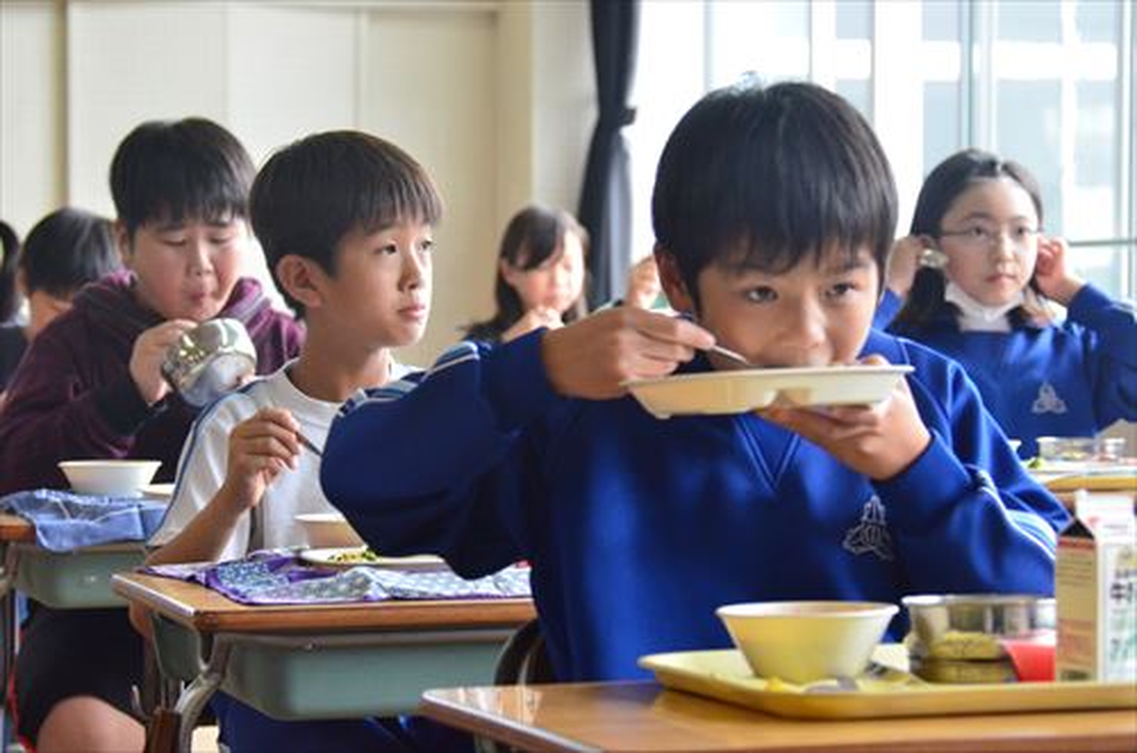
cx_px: 568
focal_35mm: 117
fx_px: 3687
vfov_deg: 11.7
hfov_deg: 17.5
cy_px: 376
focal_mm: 78
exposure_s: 1/250
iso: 3200
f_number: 5.6
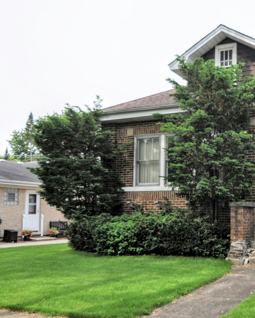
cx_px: 228
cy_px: 165
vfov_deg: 42.2
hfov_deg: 32.6
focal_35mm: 44
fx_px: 413
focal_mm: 19
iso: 200
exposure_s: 1/640
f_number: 4.5
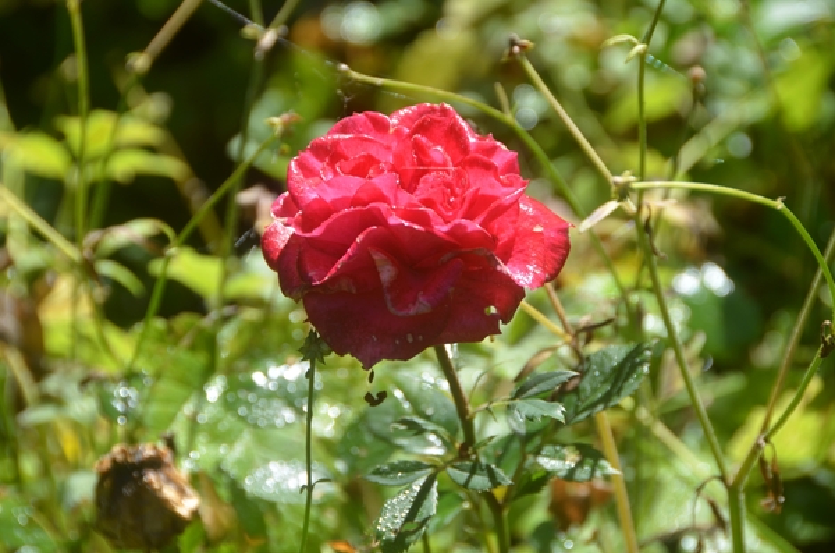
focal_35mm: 300
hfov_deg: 6.9
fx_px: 6942
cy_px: 276
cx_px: 418
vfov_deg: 4.6
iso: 110
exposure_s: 1/125
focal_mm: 200
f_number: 8
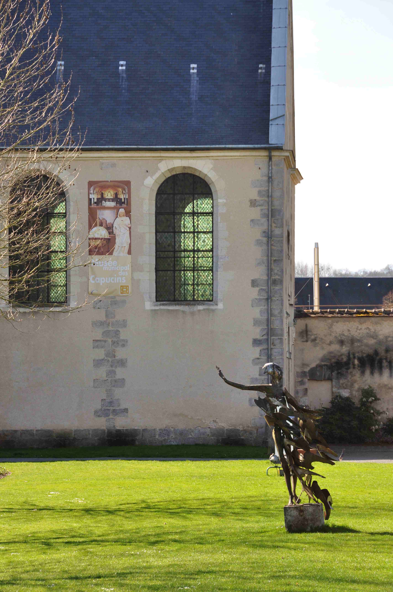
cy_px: 296
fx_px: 2339
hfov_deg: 9.6
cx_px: 196
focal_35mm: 142
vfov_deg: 14.4
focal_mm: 95
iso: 200
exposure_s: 1/160
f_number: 9
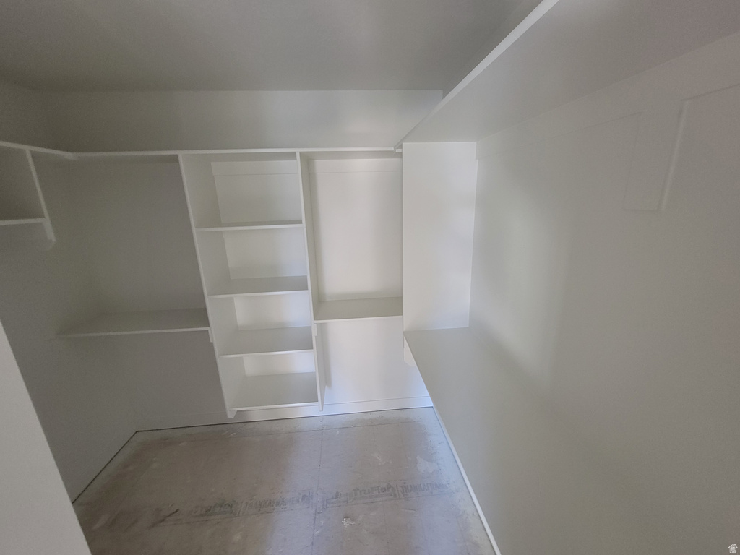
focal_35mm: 13
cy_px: 278
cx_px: 370
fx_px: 278
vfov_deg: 89.9
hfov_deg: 106.2
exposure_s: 1/30
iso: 500
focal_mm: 2.2
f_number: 2.2
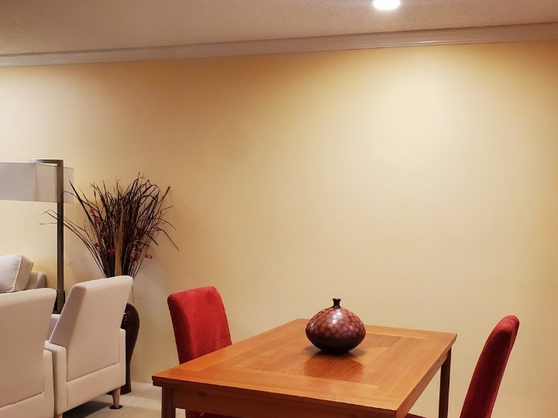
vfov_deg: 38.1
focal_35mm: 37
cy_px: 289
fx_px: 596
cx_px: 340
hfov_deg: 49.8
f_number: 2.4
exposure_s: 1/120
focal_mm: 4.3
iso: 320
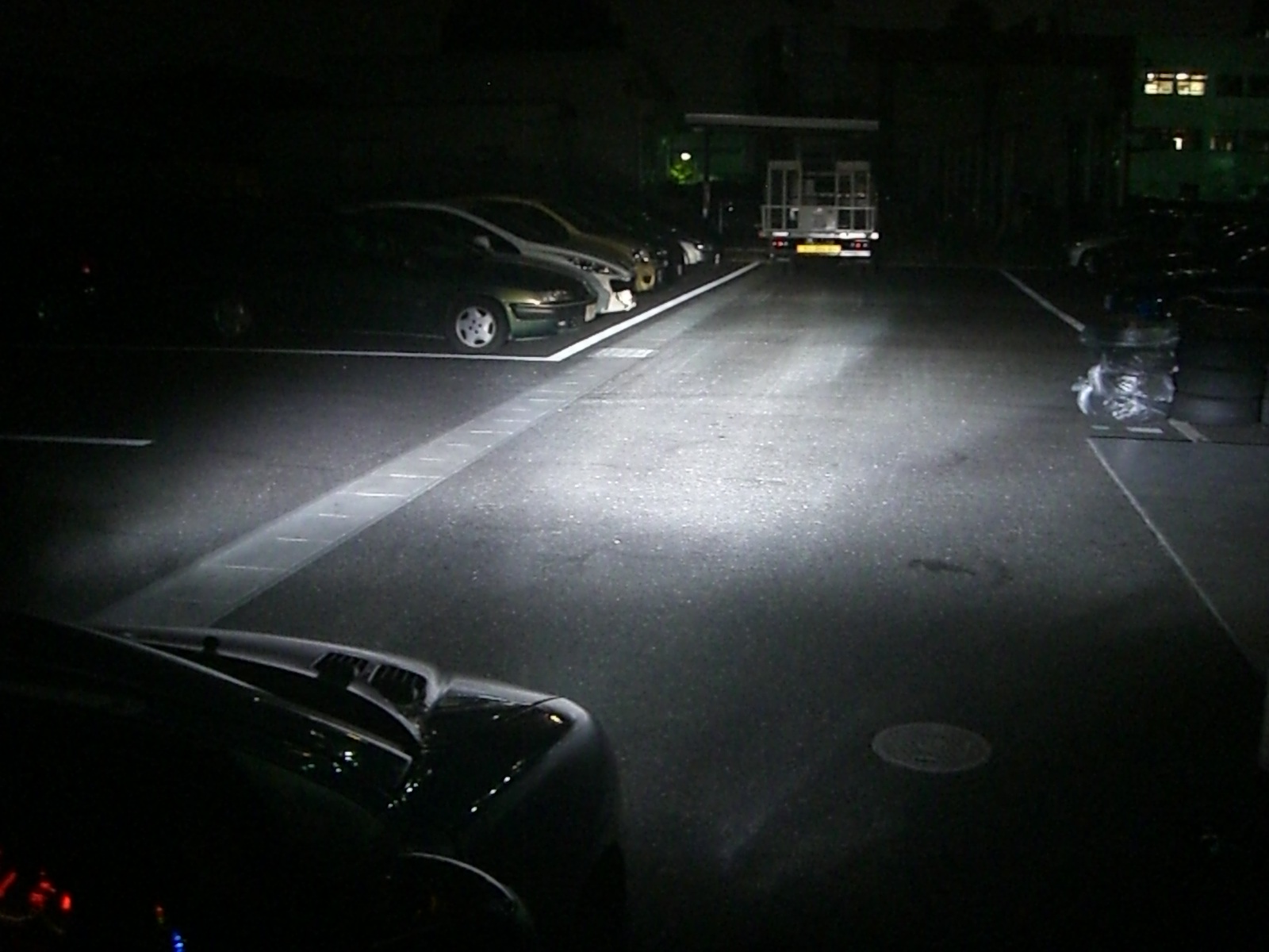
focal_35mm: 38
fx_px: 1393
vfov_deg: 37.7
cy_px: 476
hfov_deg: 49.0
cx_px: 634
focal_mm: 6.2
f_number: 2.7
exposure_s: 1/15
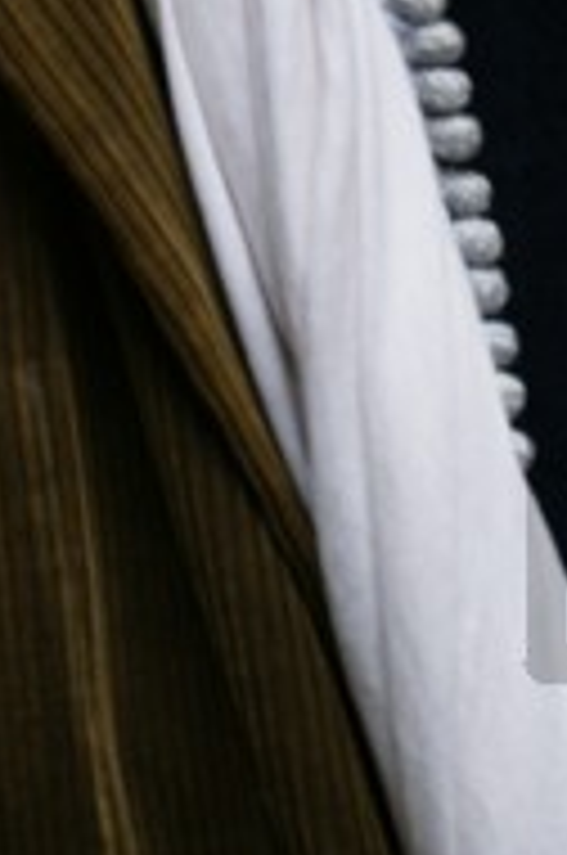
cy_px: -549
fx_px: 20177
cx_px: 675
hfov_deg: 1.6
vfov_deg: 2.4
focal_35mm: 851
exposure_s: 1/160
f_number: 5.6
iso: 320
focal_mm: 210
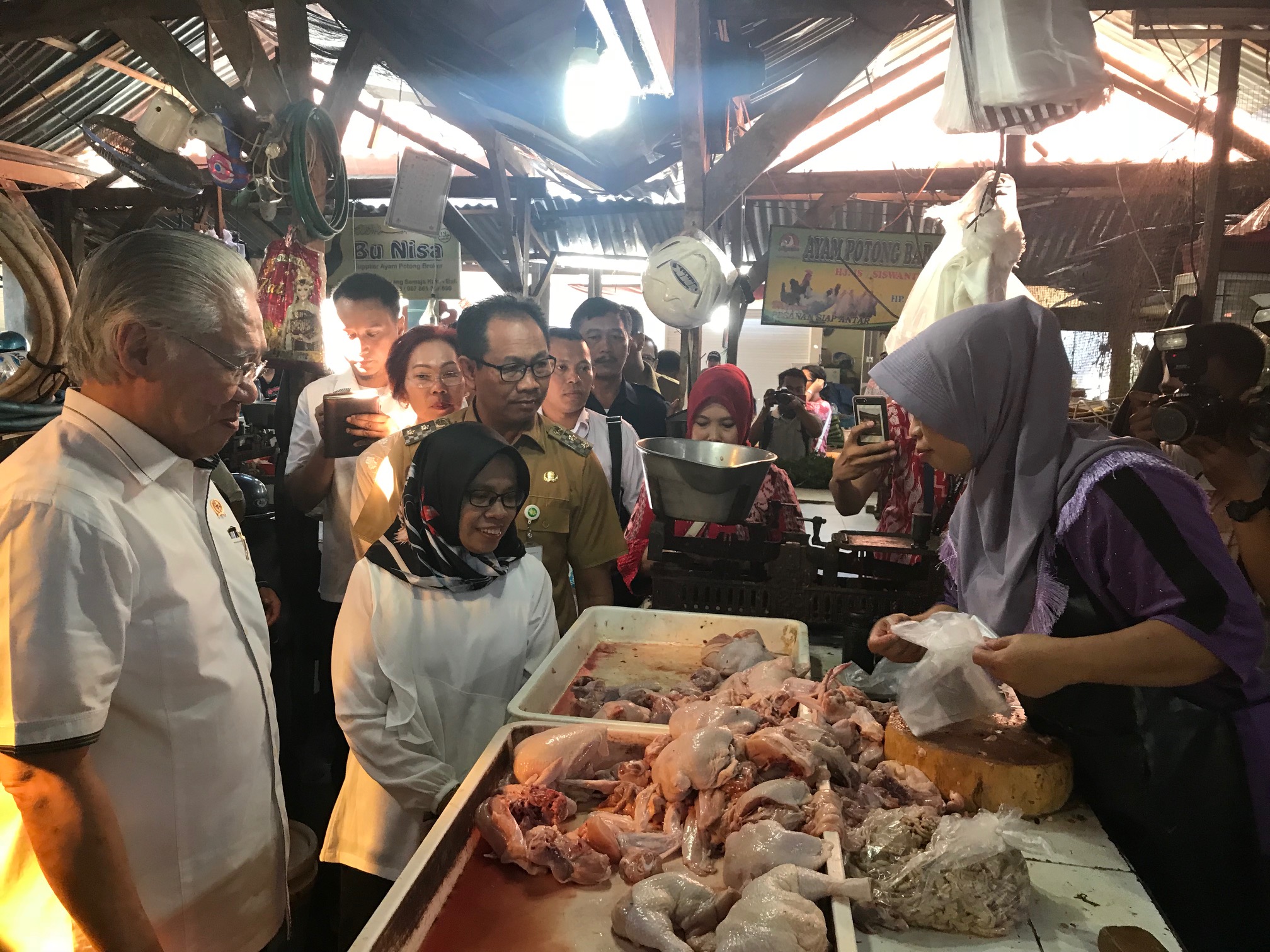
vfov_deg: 49.7
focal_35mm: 28
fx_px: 1027
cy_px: 476
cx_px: 635
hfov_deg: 63.4
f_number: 1.8
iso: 40
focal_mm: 3.99
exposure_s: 1/25
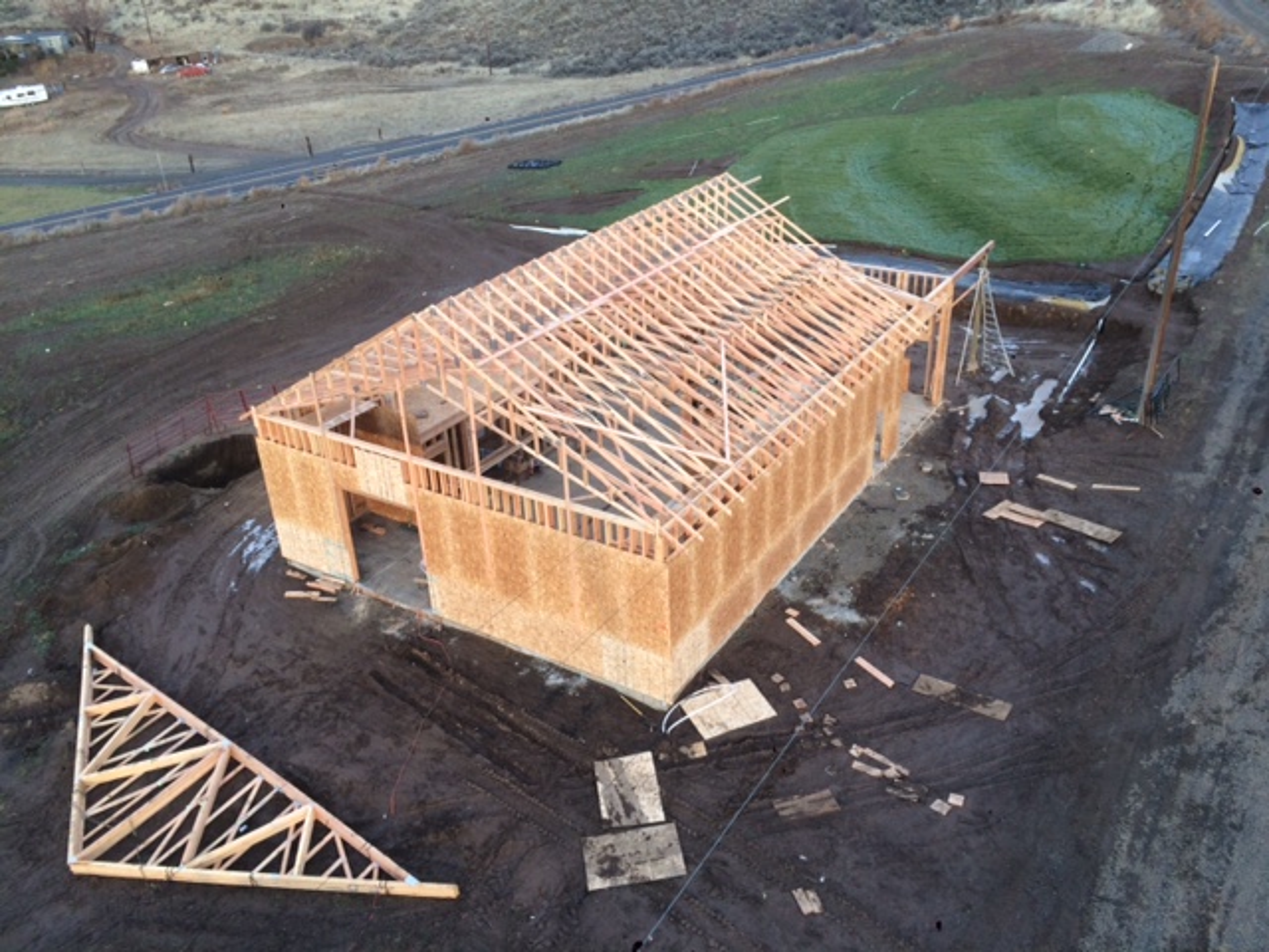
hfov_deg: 61.7
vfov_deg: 48.2
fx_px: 1063
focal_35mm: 29
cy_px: 476
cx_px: 634
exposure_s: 1/120
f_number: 2.2
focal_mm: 4.15
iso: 64
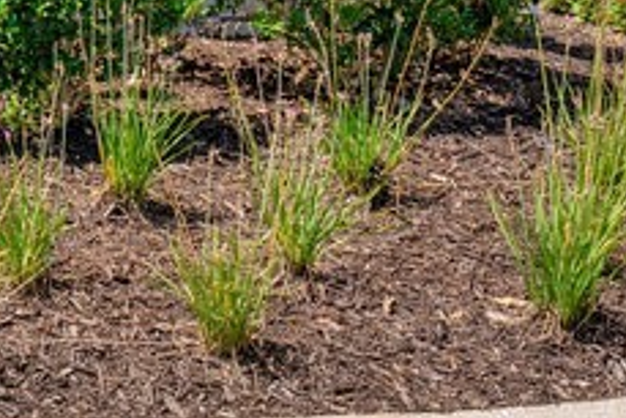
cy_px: -373
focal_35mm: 96
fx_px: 1670
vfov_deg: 12.8
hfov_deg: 18.1
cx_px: -394
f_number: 9
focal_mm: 22
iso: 100
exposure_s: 1/125
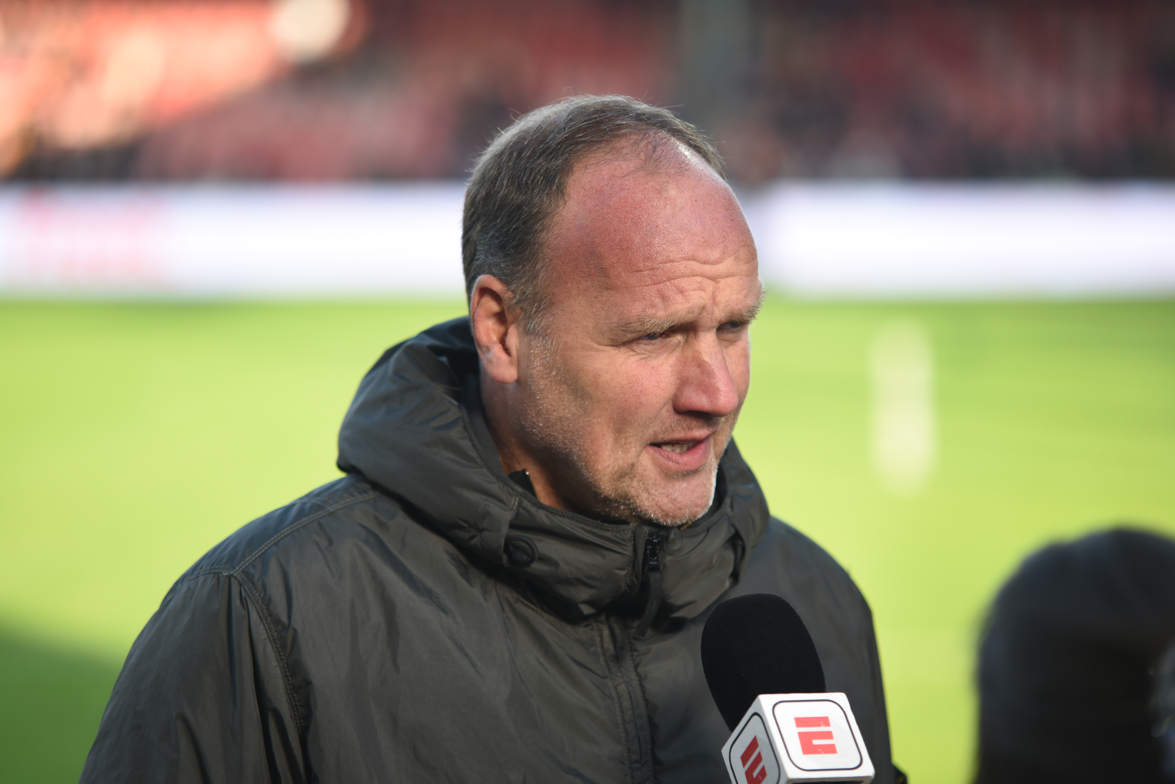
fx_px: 4734
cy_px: 392
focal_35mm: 145
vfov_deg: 9.5
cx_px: 588
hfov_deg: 14.1
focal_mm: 145
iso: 500
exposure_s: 1/1250
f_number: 3.2
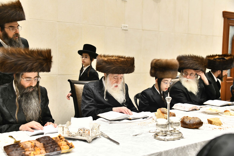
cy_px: 78
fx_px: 260
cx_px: 117
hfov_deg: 48.5
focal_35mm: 40
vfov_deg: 33.4
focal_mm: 40
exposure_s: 1/250
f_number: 5.6
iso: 2000
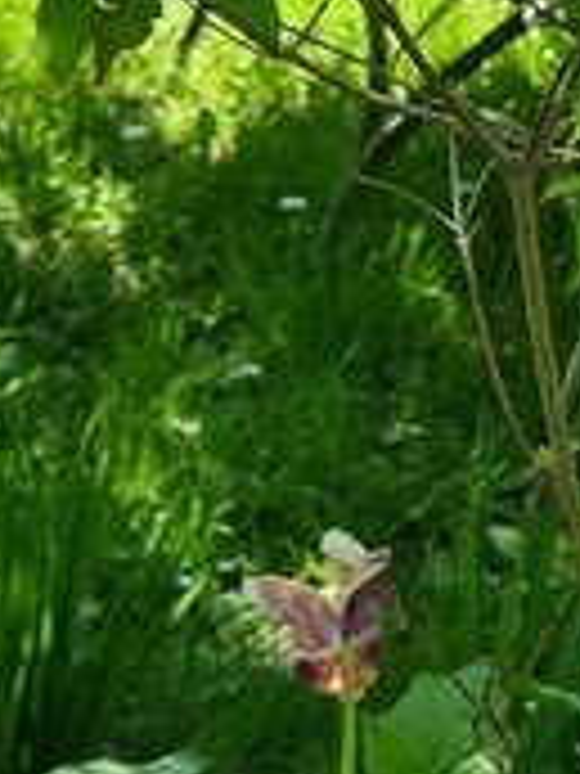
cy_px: 54
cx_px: 899
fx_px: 2591
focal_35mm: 116
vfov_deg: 16.7
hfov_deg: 12.1
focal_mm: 5.4
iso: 50
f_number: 1.8
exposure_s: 1/488
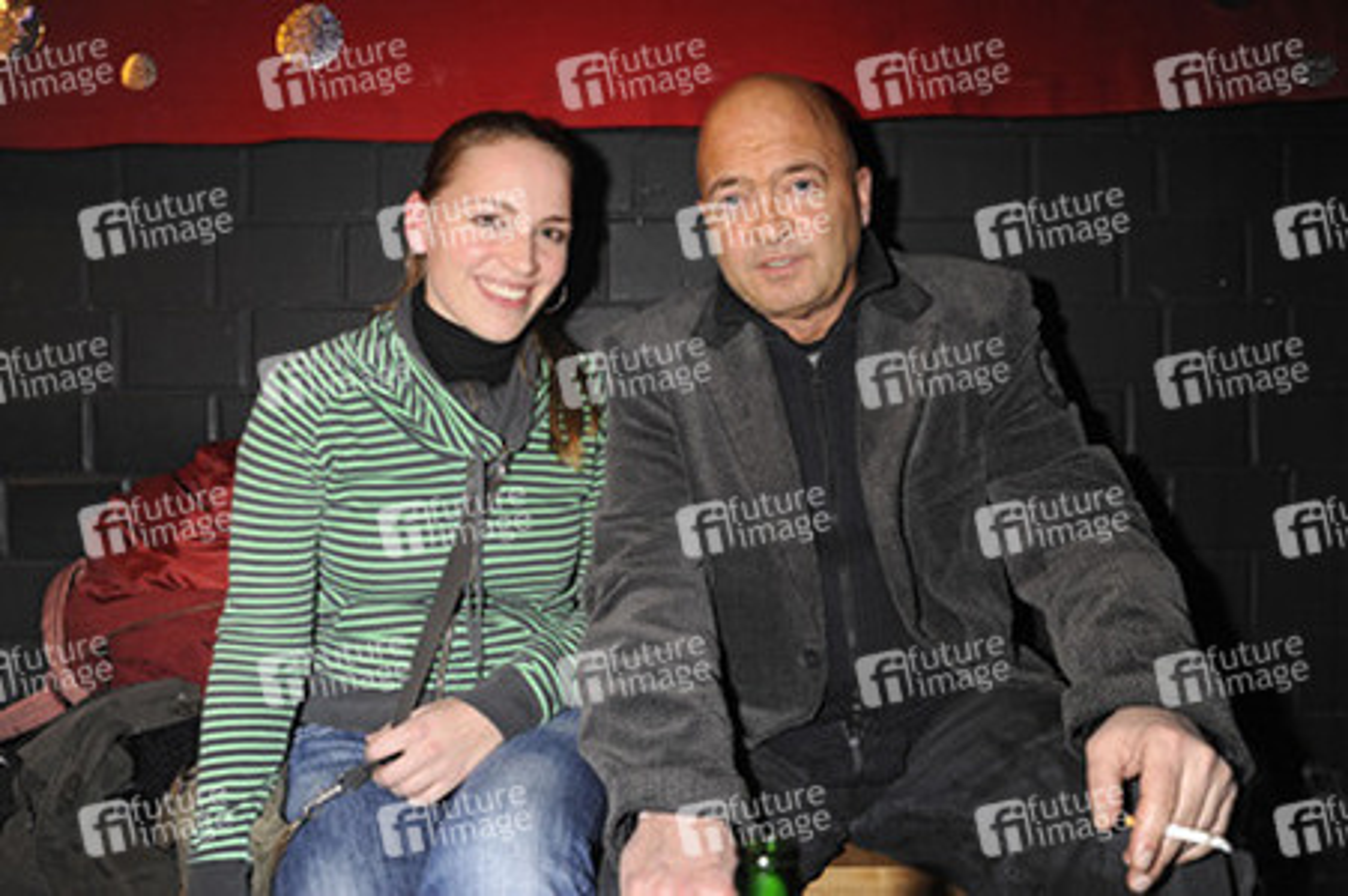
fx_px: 1048
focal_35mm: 28
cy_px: 448
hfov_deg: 65.5
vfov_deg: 46.3
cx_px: 674
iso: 1600
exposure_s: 1/25
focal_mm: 28
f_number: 5
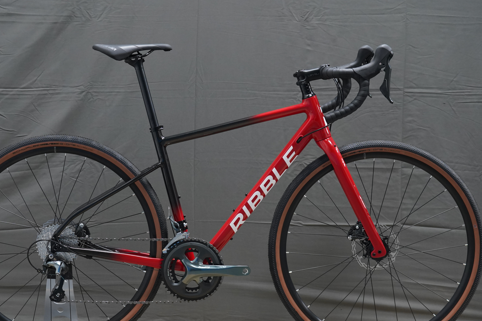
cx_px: 210
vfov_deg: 15.7
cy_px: 164
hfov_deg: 23.4
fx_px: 1165
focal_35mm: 87
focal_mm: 70
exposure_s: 1/160
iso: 2500
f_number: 5
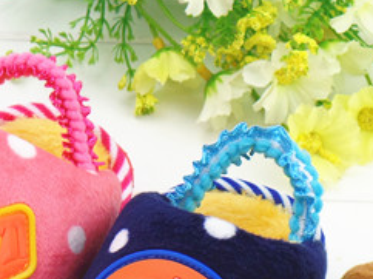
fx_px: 3316
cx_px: -37
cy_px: 308
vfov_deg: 4.8
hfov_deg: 6.4
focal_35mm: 308
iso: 80
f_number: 3.9
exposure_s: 1/90
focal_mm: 16.5
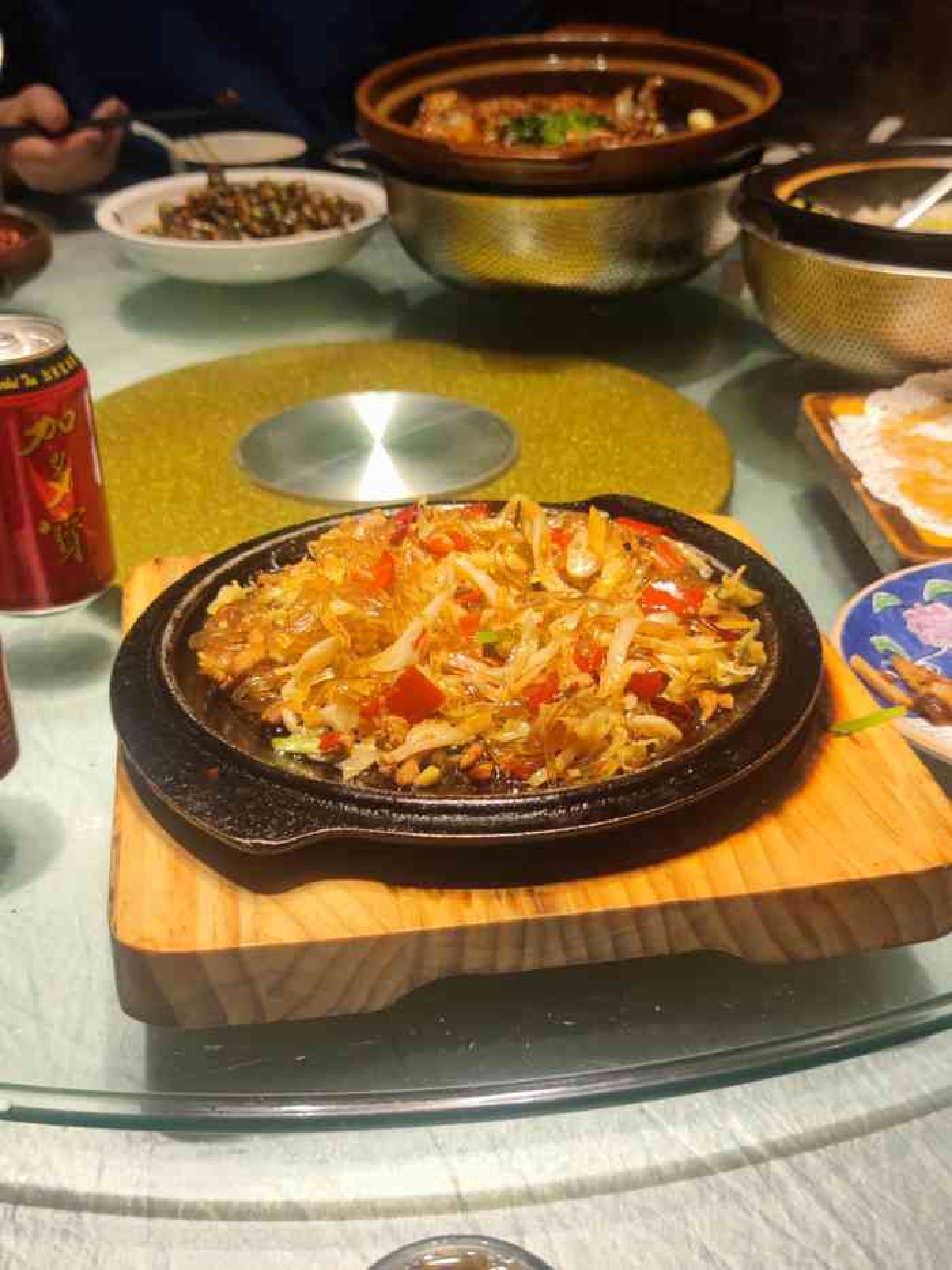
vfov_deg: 45.8
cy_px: 635
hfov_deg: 35.1
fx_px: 1503
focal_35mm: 41
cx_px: 476
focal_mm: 6.72
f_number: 1.69
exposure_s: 1/100
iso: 118
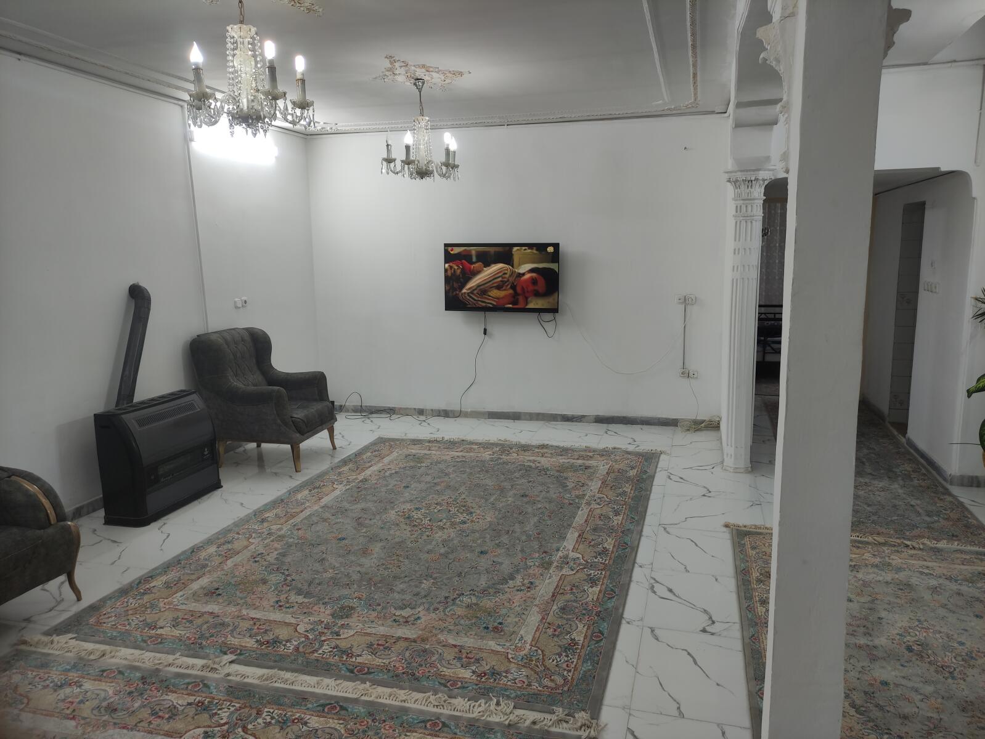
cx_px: 492
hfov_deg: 69.4
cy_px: 370
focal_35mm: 25
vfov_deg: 54.9
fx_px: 712
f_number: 1.89
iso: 111
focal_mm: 5.43
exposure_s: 1/50
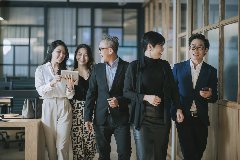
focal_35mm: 85
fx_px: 567
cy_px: 80
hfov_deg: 23.9
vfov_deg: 16.1
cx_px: 120
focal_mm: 85
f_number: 1.4
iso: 1600
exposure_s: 1/160
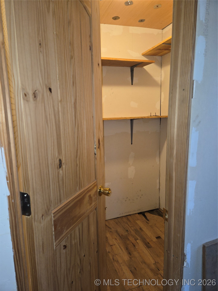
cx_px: 109
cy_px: 146
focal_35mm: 23
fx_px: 193
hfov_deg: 58.9
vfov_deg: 73.9
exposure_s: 1/60
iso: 125
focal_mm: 5.4
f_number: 1.8
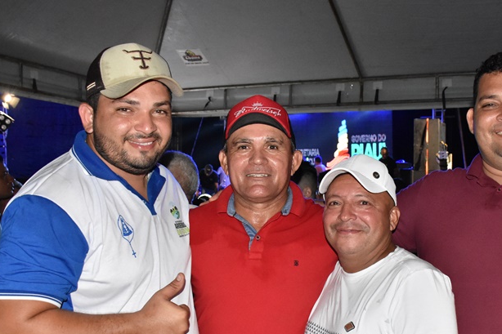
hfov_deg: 44.1
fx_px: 613
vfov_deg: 29.9
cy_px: 259
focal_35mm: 44
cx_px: 319
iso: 2500
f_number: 4.5
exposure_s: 1/100
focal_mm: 18
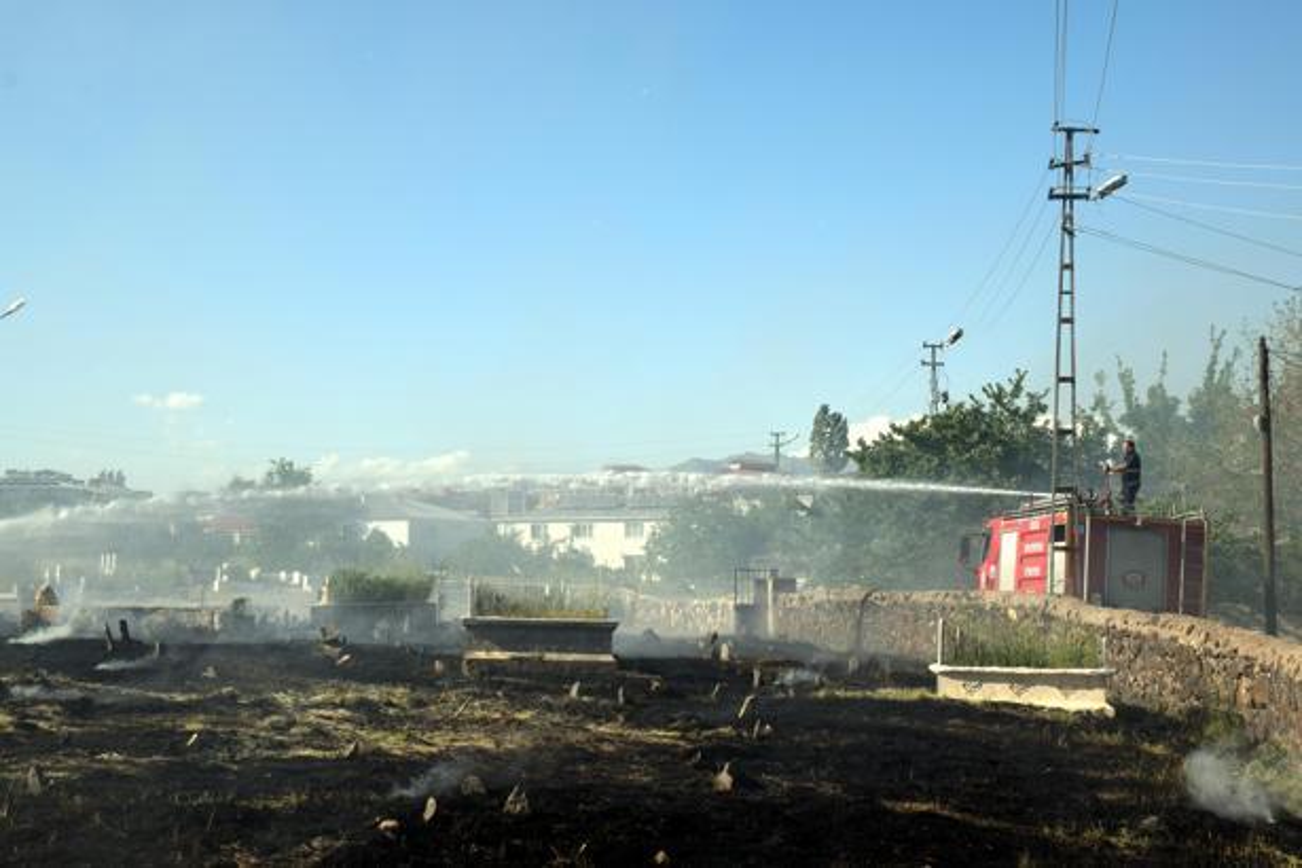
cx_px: 651
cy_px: 434
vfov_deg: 20.6
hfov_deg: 30.5
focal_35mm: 66
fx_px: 2387
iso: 200
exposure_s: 1/400
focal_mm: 44
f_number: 10
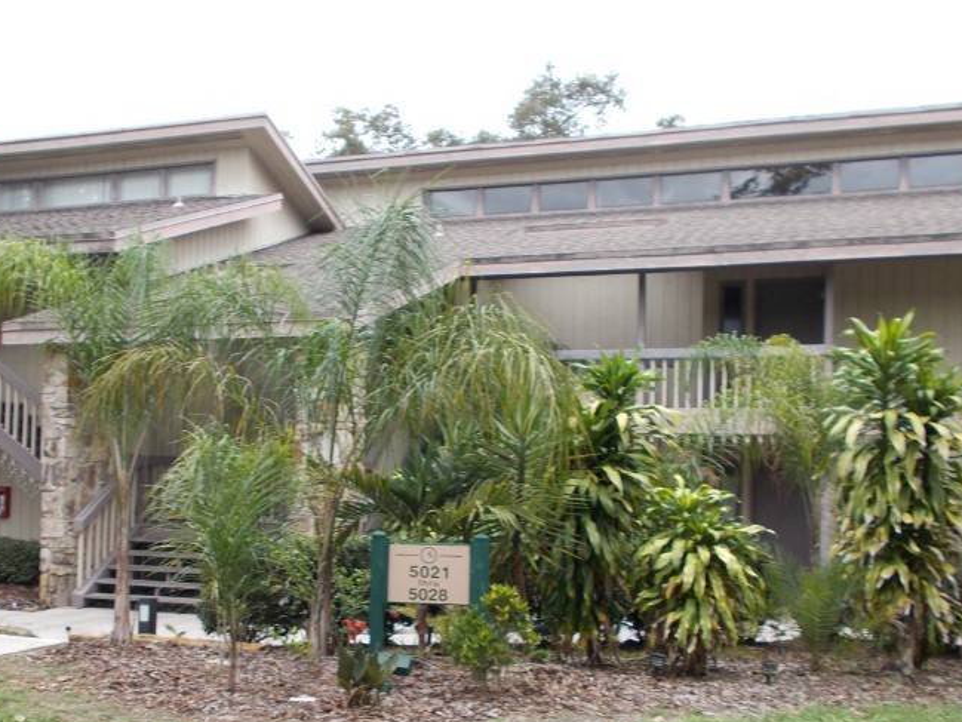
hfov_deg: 45.4
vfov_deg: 34.9
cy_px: 457
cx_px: 359
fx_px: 1140
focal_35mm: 41
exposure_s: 1/60
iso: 80
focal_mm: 4.6
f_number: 3.2
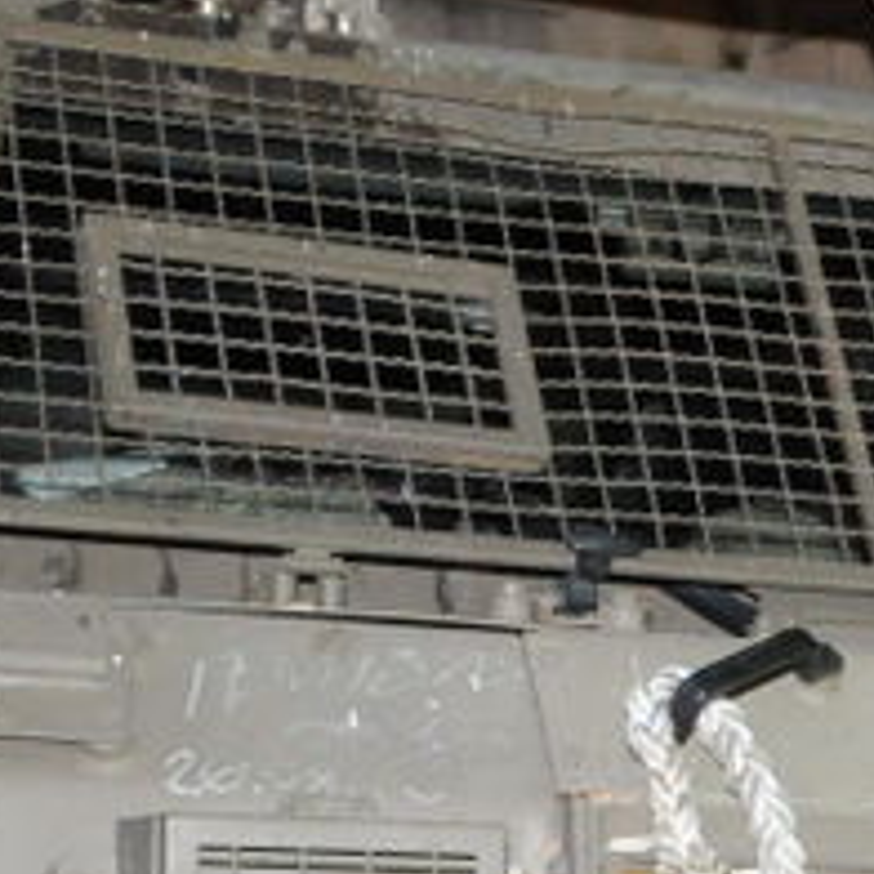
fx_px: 4377
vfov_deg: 11.2
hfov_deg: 10.5
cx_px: 1752
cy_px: 1030
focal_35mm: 153
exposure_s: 1/20
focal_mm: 23
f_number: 4.5
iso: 3200
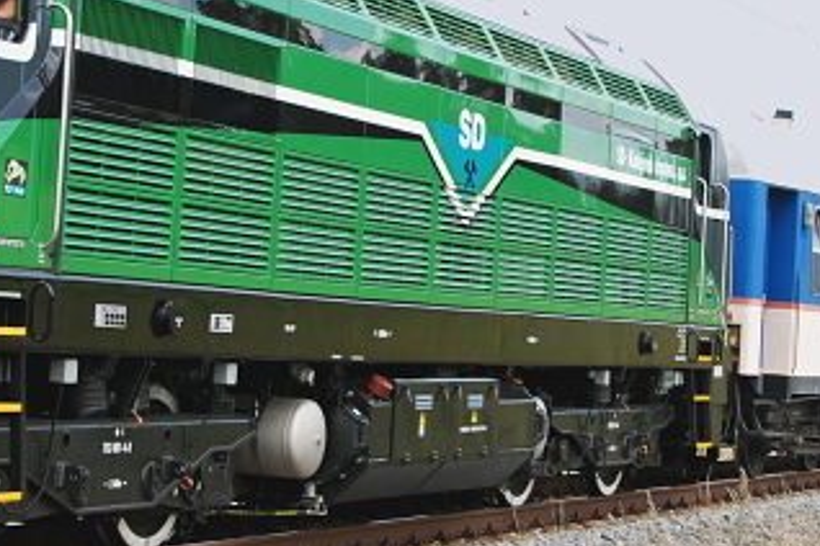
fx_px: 2232
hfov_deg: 20.7
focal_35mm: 98
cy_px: 228
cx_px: 255
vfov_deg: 14.0
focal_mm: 26
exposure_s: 1/160
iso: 100
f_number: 6.3
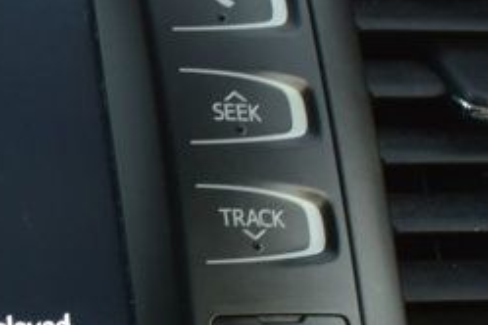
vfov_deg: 9.3
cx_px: -341
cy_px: 258
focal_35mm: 148
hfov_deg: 12.8
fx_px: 2006
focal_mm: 24
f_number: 6.3
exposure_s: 1/15
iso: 560
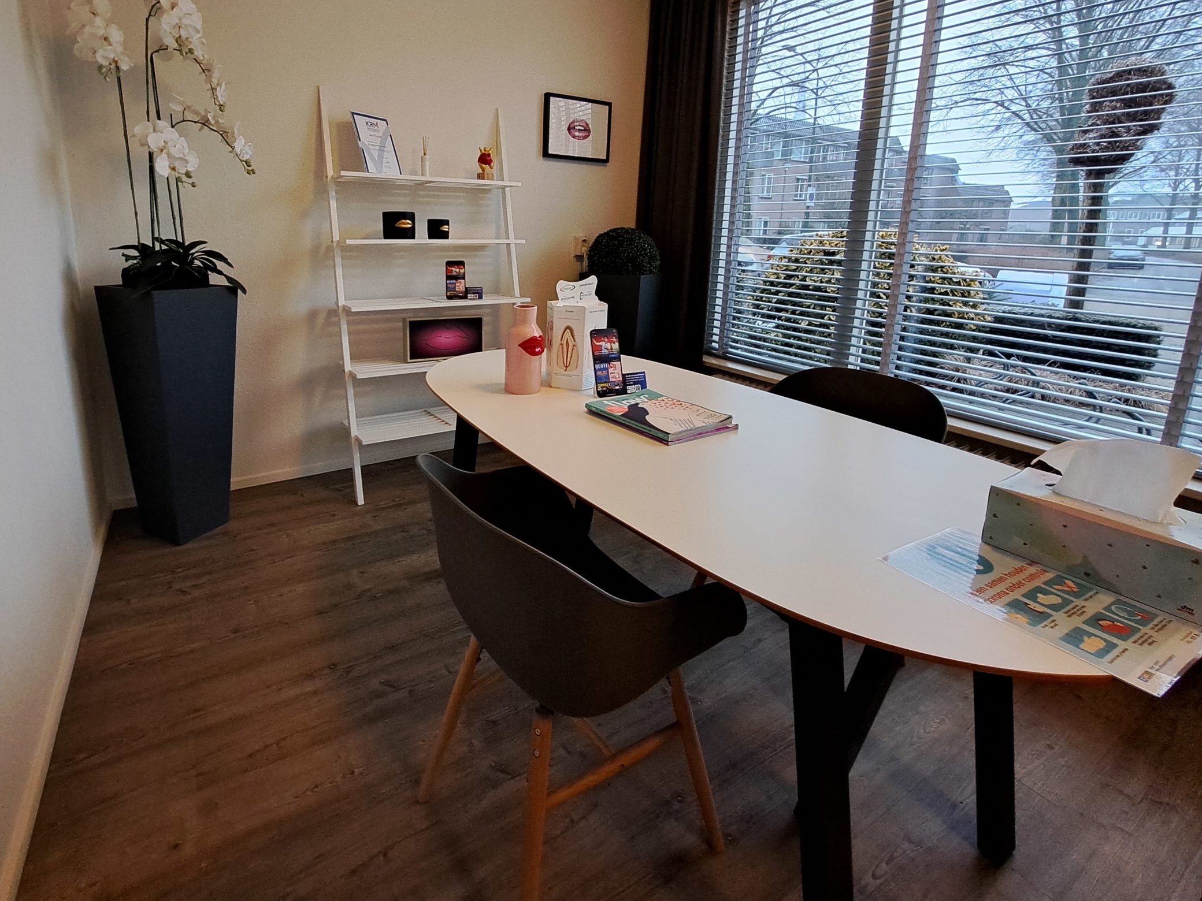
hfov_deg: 94.2
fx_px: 556
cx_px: 545
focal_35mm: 16
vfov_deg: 76.9
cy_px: 347
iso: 160
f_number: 2.2
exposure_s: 1/50
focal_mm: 1.74
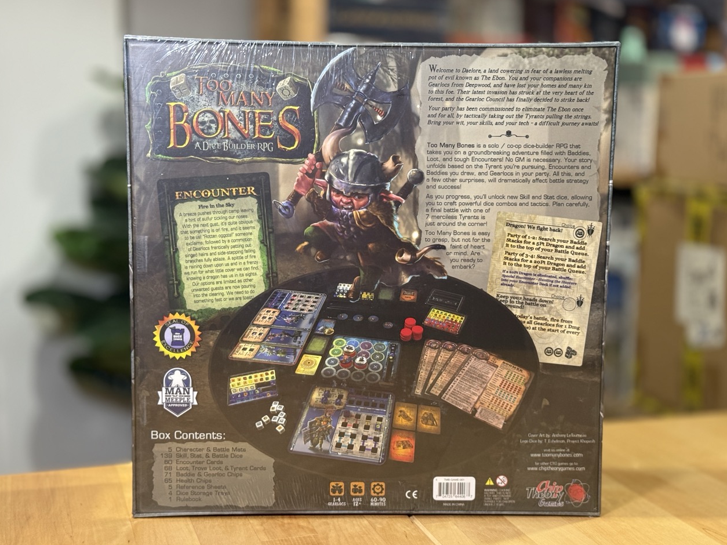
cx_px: 366
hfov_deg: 38.9
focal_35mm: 49
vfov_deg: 29.7
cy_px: 275
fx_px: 1029
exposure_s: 1/33
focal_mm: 6.76
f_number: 1.78
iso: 200
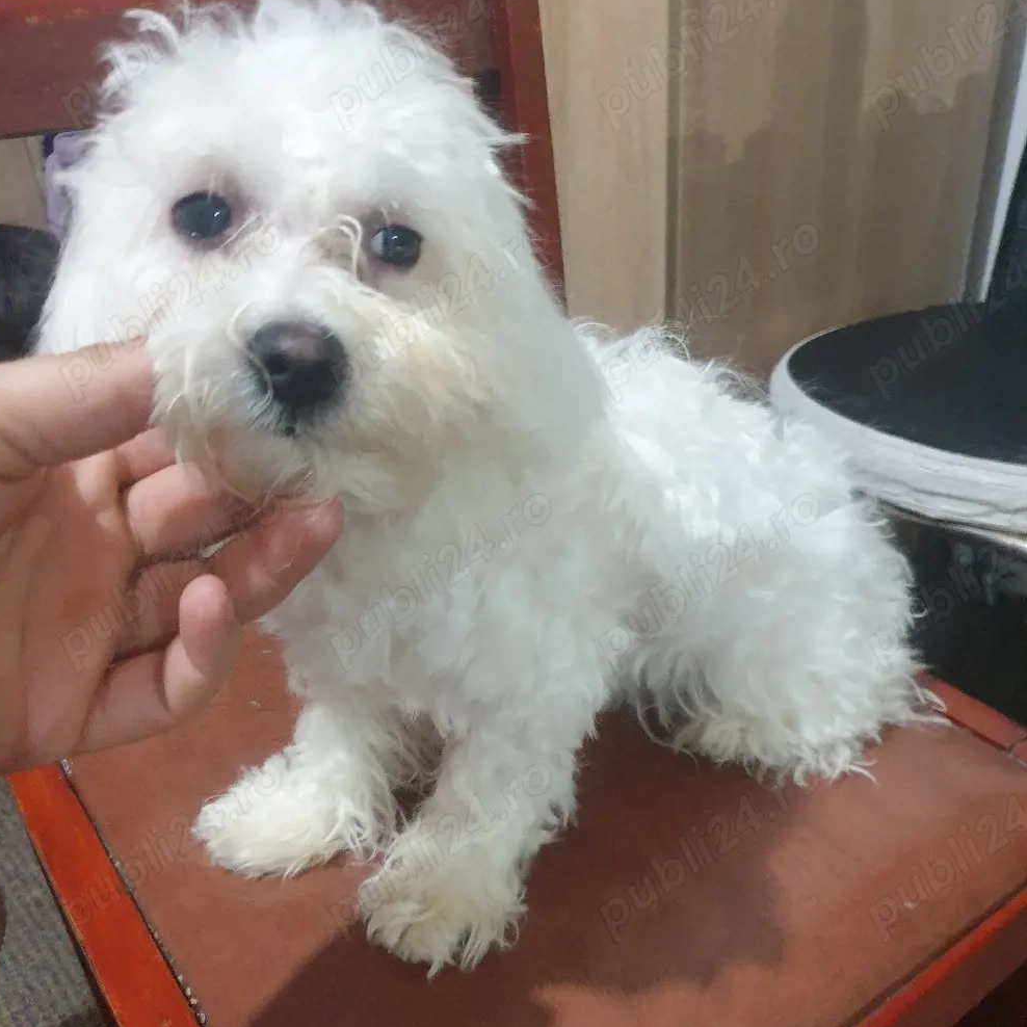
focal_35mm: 31
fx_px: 1041
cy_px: 617
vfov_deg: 52.2
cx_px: 508
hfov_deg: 52.5
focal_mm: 4.3
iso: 320
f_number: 1.5
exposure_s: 1/33
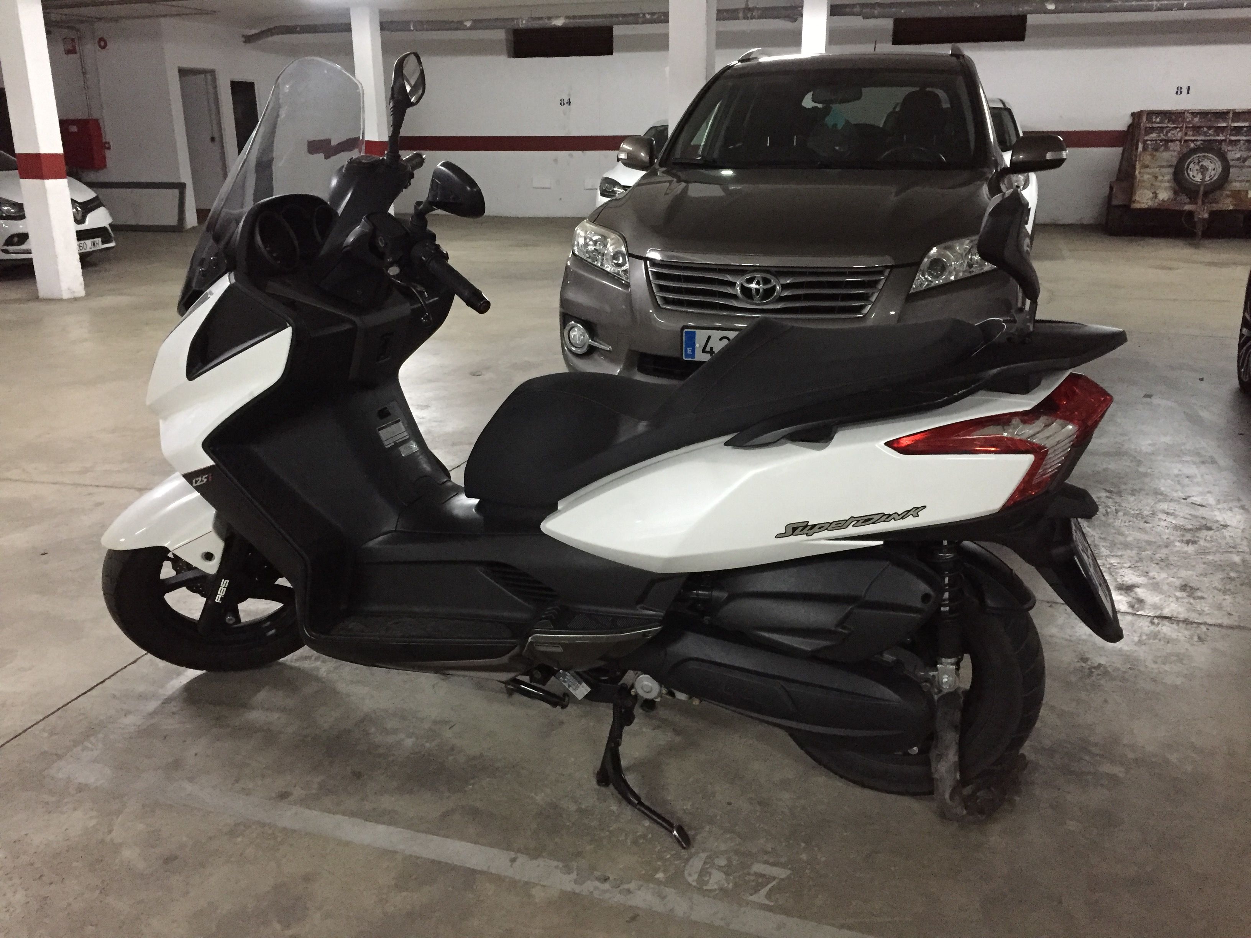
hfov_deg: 61.7
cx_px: 626
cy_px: 469
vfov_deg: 48.2
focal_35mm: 29
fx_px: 1048
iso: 320
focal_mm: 4.15
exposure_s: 1/17
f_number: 2.2
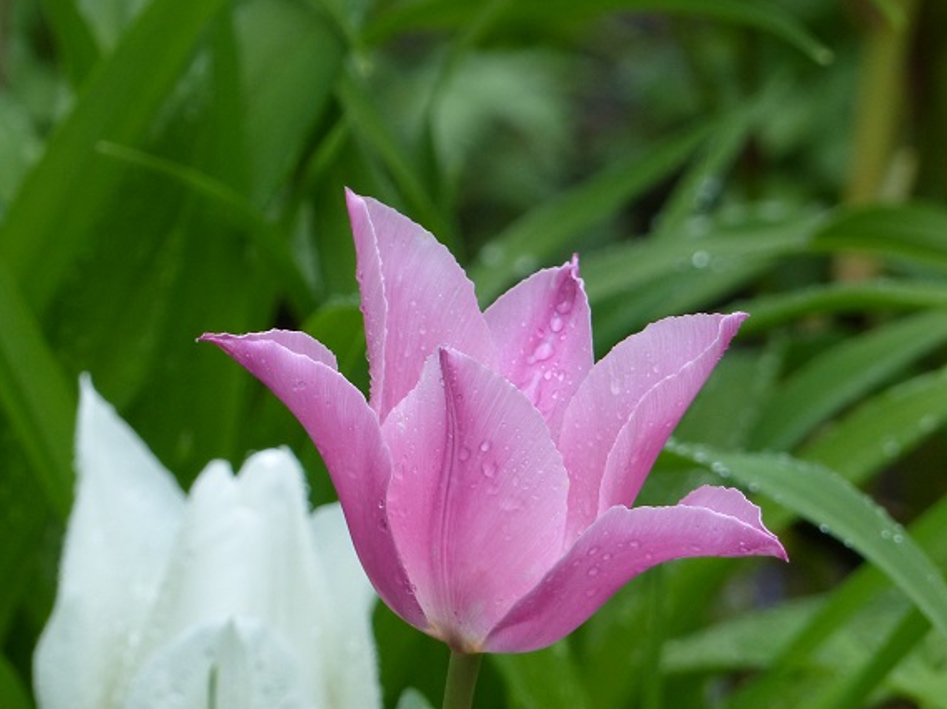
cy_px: 419
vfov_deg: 2.3
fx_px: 17334
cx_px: 546
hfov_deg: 3.1
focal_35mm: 634
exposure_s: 1/250
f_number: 4
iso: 200
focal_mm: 92.7
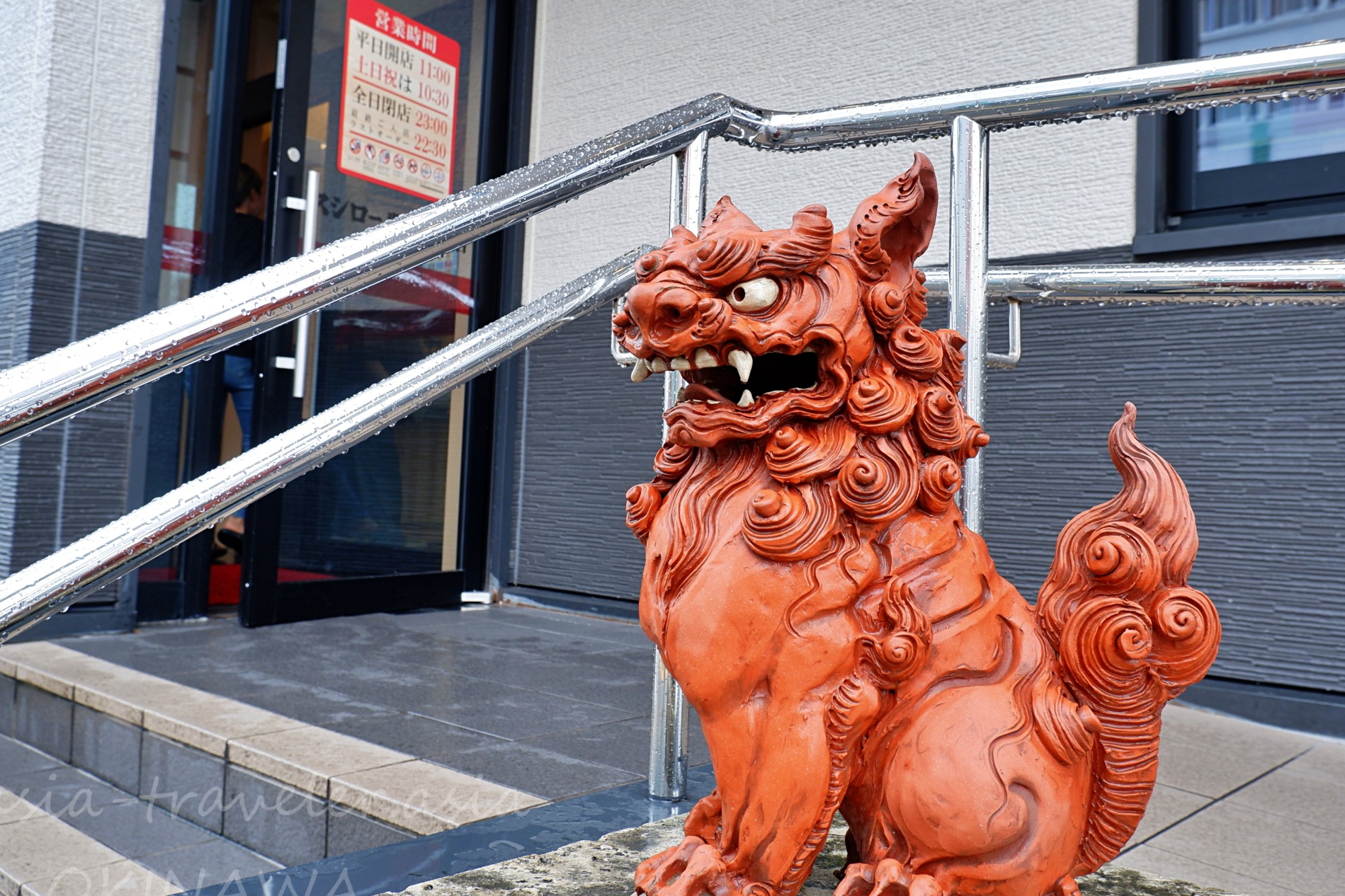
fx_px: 1158
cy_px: 393
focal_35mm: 31
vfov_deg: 42.3
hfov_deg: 60.2
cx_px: 724
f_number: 5
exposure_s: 1/150
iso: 200
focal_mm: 15
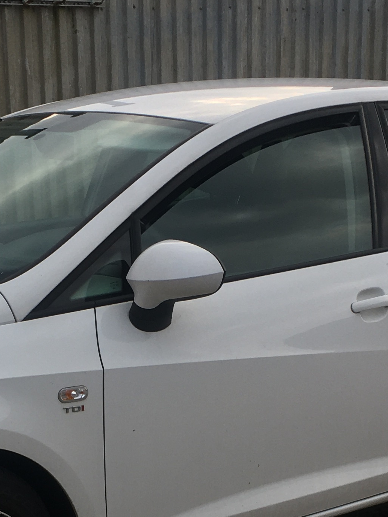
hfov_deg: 17.3
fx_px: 1270
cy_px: 473
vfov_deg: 22.4
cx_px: 124
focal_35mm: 85
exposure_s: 1/229
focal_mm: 4.15
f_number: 2.2
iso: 25
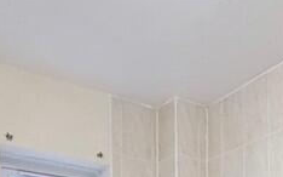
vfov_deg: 16.5
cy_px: 326
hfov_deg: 30.3
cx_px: 248
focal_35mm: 65
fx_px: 501
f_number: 2.2
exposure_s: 1/100
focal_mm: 2.22
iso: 320
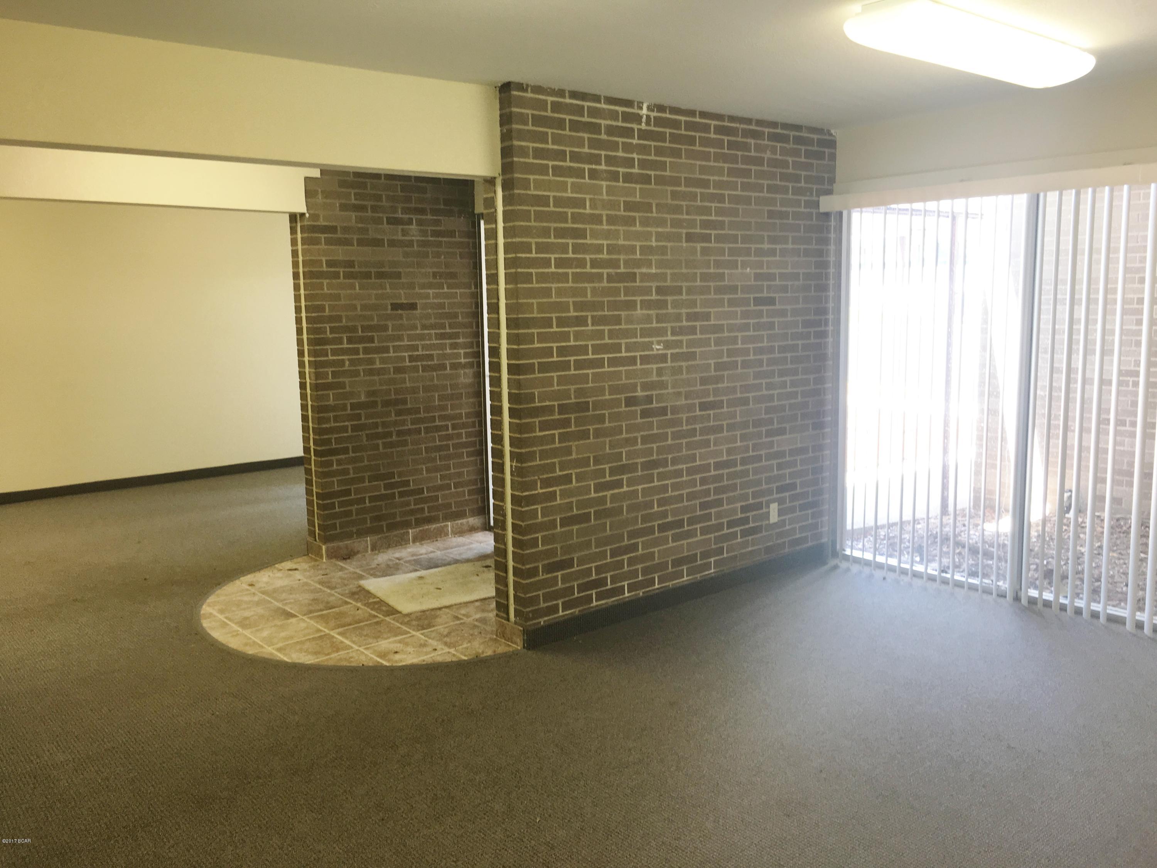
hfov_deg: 61.7
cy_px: 434
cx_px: 578
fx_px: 969
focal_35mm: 29
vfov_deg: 48.2
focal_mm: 4.15
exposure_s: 1/30
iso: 32
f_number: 2.2
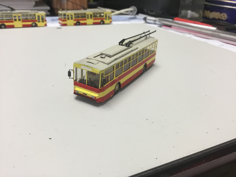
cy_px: 88
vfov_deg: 45.4
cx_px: 118
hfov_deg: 58.4
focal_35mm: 31
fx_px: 211
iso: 50
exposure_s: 1/30
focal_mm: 3.3
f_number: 2.4
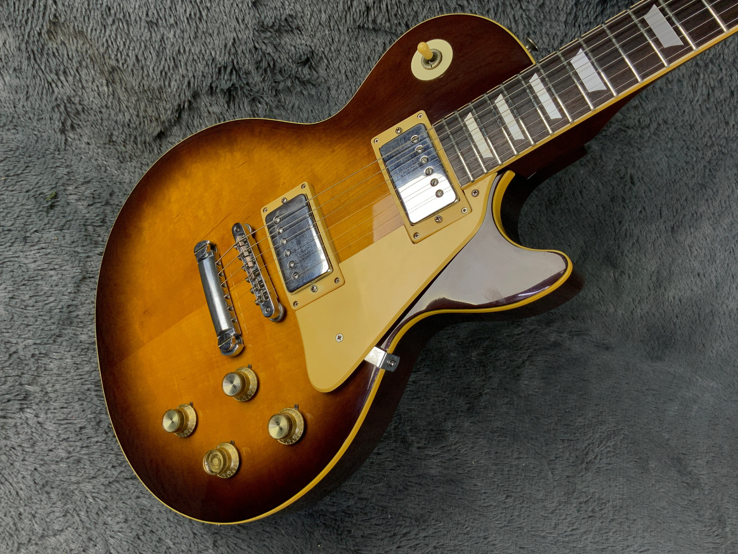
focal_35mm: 32
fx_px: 682
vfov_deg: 44.1
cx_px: 391
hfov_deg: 56.8
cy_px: 258
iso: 40
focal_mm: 3
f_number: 1.8
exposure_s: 1/120
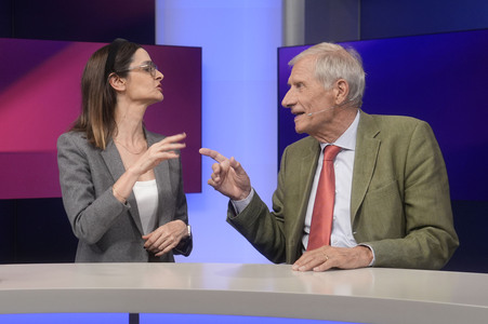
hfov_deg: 43.6
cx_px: 244
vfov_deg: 29.8
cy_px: 162
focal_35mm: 45
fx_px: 610
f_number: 2.2
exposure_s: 1/250
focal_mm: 30
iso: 640
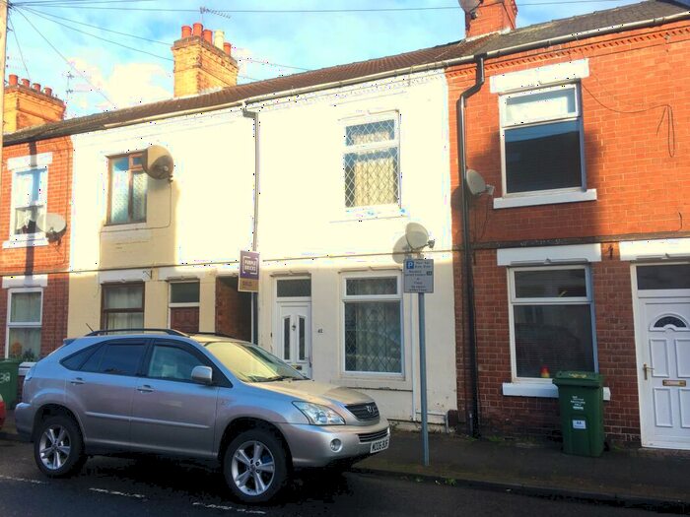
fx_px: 578
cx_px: 345
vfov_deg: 48.2
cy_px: 258
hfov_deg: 61.7
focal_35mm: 29
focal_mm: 4.15
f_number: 2.2
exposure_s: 1/370
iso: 25
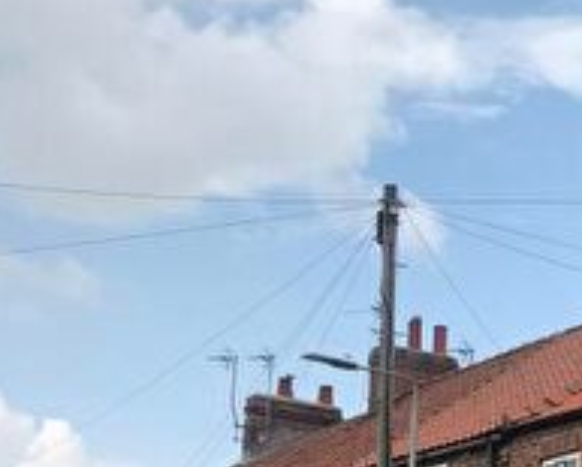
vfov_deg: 15.0
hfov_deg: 17.3
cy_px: 586
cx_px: 896
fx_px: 1708
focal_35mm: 99
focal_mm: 3.99
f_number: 1.8
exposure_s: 1/1996
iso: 20
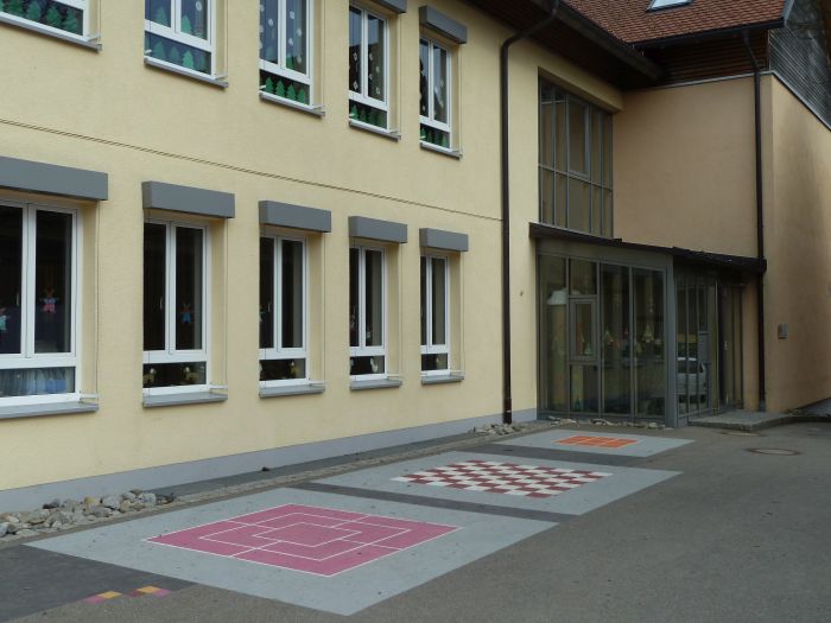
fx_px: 960
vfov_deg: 36.0
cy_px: 312
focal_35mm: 40
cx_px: 416
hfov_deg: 46.8
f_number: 4
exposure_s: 1/400
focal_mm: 6.5
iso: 80
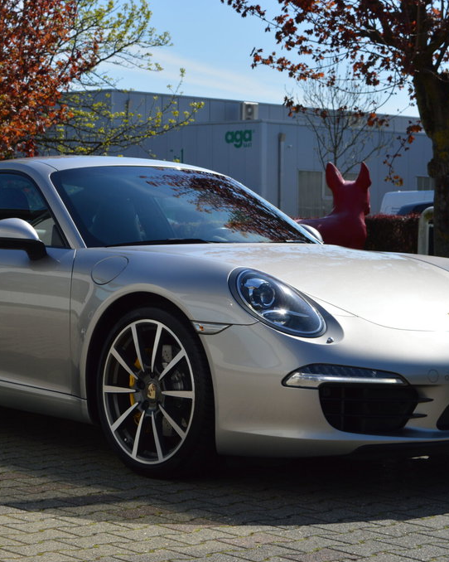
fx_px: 1413
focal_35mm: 85
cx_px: 180
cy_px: 281
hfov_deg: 18.0
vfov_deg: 22.5
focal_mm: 40
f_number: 10
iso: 100
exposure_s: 1/400
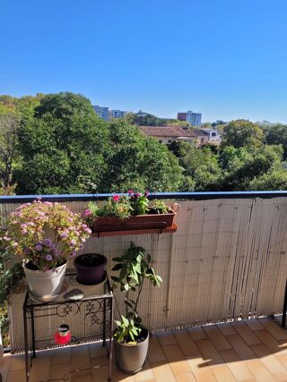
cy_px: 191
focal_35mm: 26
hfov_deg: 53.0
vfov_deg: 67.3
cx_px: 144
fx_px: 288
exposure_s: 1/1700
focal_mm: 5.4
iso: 40
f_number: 1.8
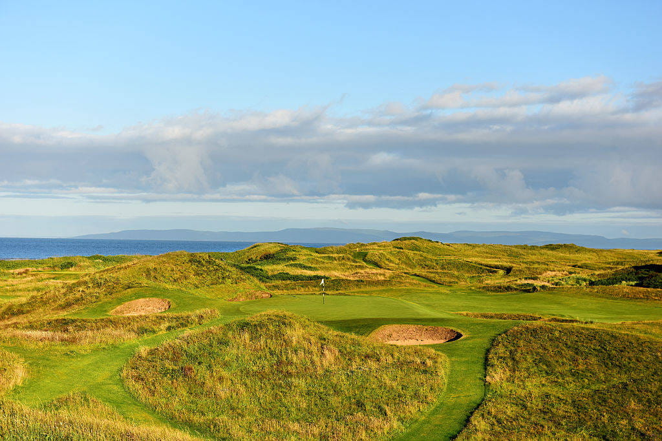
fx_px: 1287
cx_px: 331
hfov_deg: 28.8
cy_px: 220
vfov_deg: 19.5
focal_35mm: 70
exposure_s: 1/320
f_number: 5.6
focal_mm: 70
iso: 200
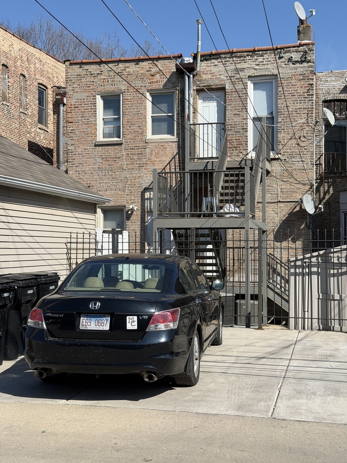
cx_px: 174
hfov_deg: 30.3
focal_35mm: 48
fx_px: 642
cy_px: 232
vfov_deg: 39.7
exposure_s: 1/5587
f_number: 1.78
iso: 64
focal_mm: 6.76
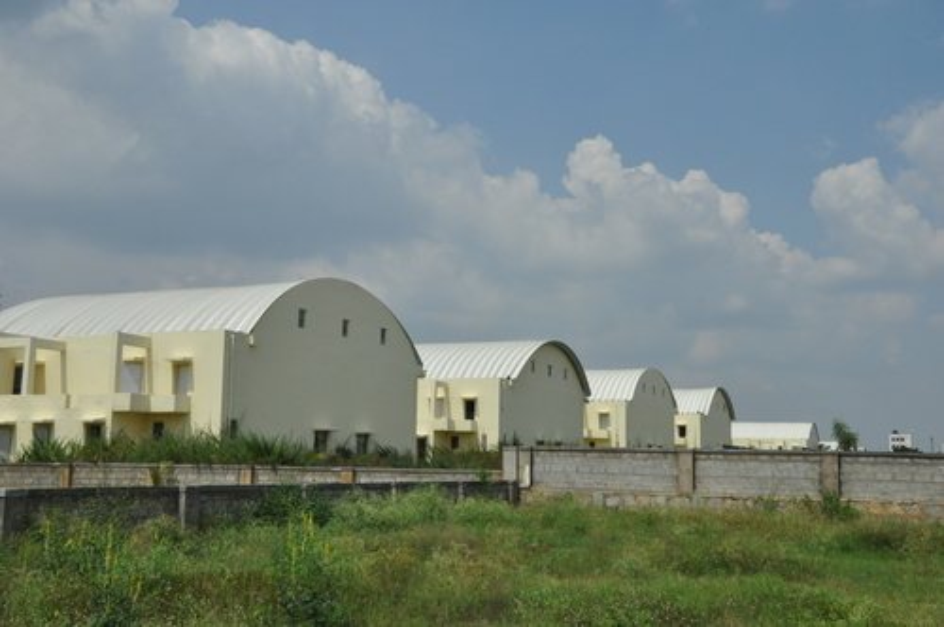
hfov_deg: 46.5
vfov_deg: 31.8
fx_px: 1100
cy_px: 314
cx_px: 472
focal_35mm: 42
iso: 800
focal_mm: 28
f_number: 16
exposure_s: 1/1000
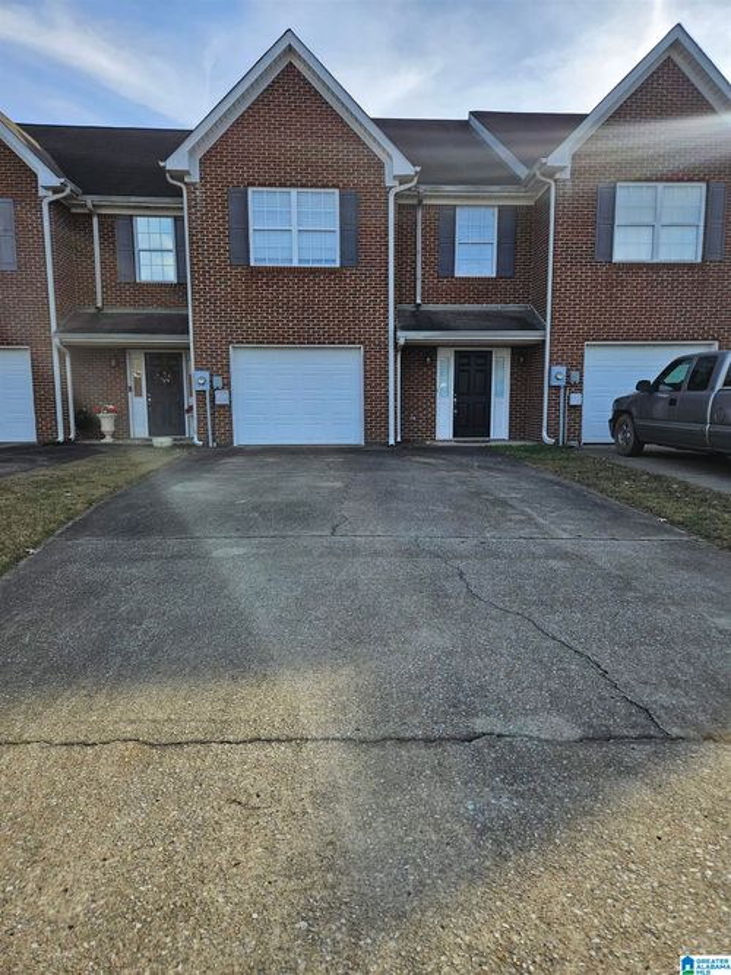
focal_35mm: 23
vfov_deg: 73.9
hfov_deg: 58.9
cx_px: 366
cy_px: 488
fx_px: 648
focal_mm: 5.4
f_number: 1.8
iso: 32
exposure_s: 1/1529
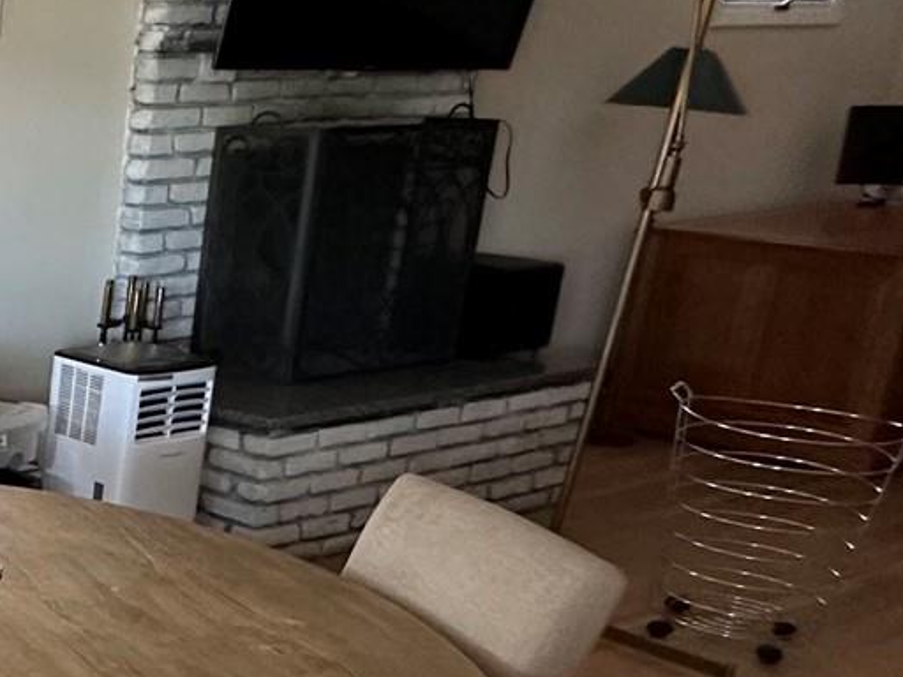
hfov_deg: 26.5
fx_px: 1461
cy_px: 555
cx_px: -397
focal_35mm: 56
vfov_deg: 25.6
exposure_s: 1/60
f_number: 2.2
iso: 320
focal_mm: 2.22
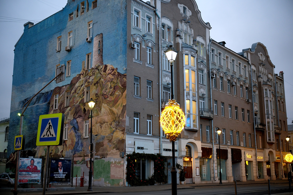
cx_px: 146
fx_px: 334
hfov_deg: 47.4
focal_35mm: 41
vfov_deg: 32.6
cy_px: 98
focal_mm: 27
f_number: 4
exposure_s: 1/12
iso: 800
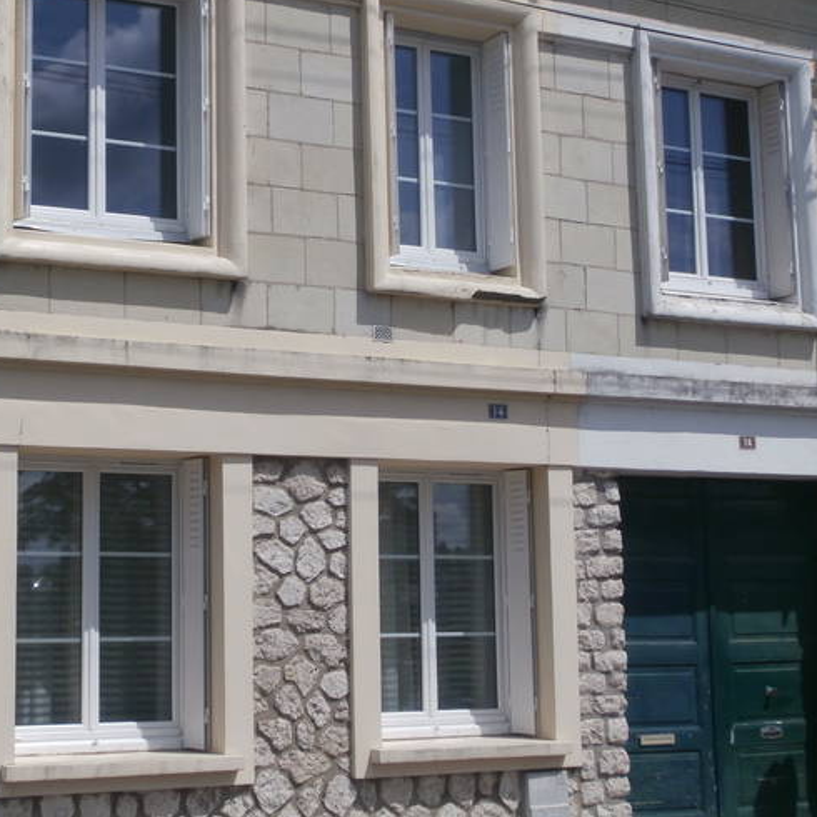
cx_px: 208
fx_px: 1789
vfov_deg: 25.7
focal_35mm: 67
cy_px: 325
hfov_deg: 25.4
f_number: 4.2
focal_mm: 8.29
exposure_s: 1/2000
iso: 100
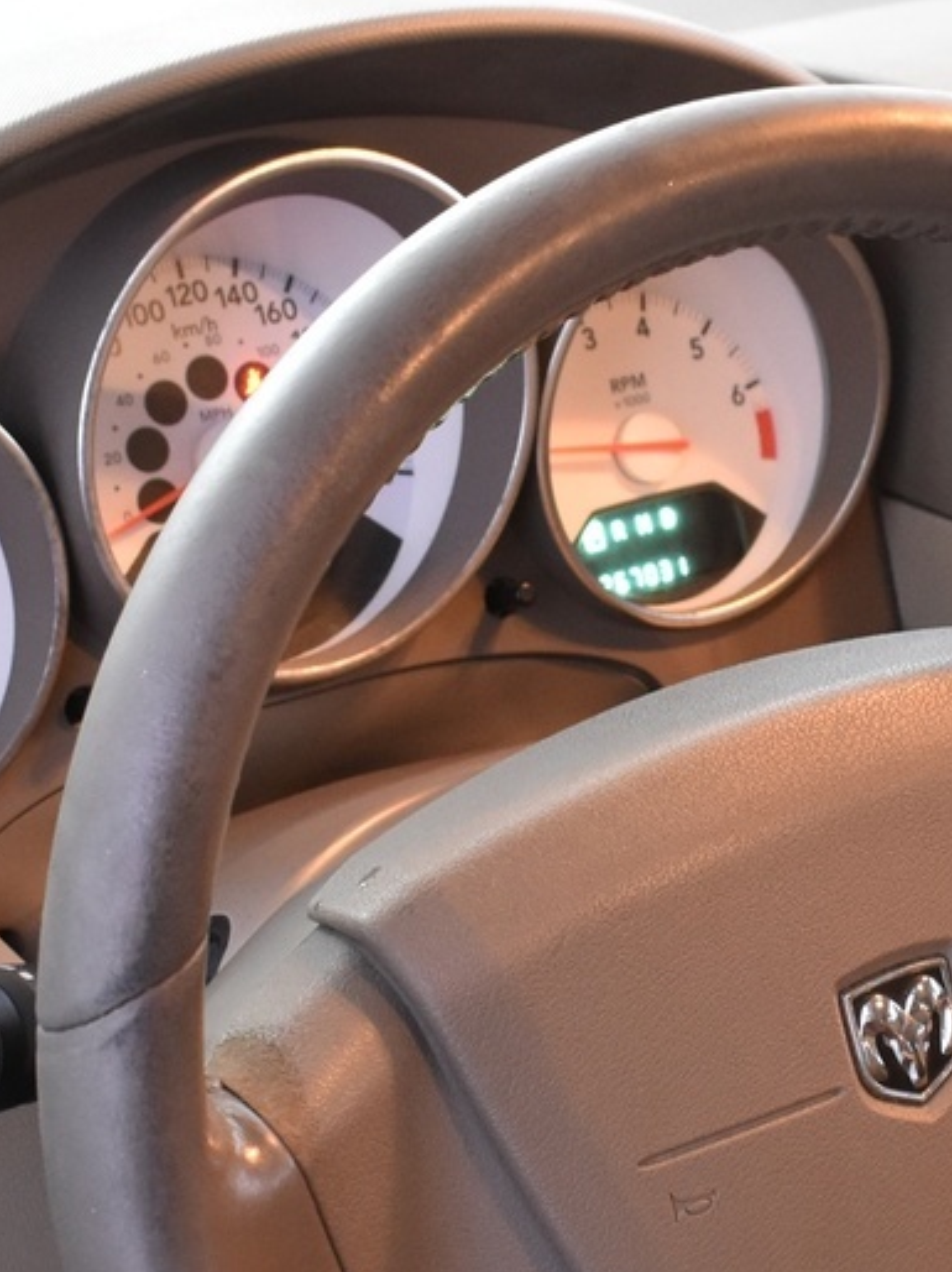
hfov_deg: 15.4
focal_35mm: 96
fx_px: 3505
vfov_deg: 20.3
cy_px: 1047
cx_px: 762
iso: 1250
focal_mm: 21
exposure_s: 1/8
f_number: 5.6
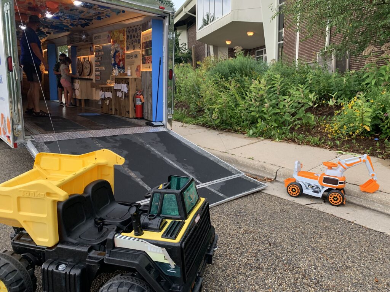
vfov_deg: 53.1
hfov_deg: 67.3
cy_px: 146
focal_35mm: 26
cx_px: 195
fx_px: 293
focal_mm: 4.25
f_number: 1.8
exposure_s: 1/60
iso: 100
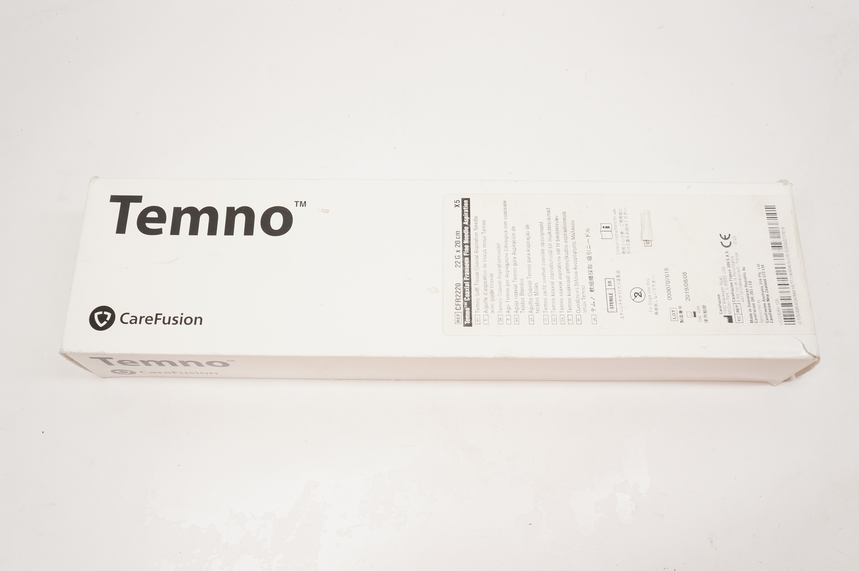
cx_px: 430
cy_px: 286
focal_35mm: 32
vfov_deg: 41.6
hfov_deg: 59.5
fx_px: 751
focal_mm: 21
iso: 800
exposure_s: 1/100
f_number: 7.1
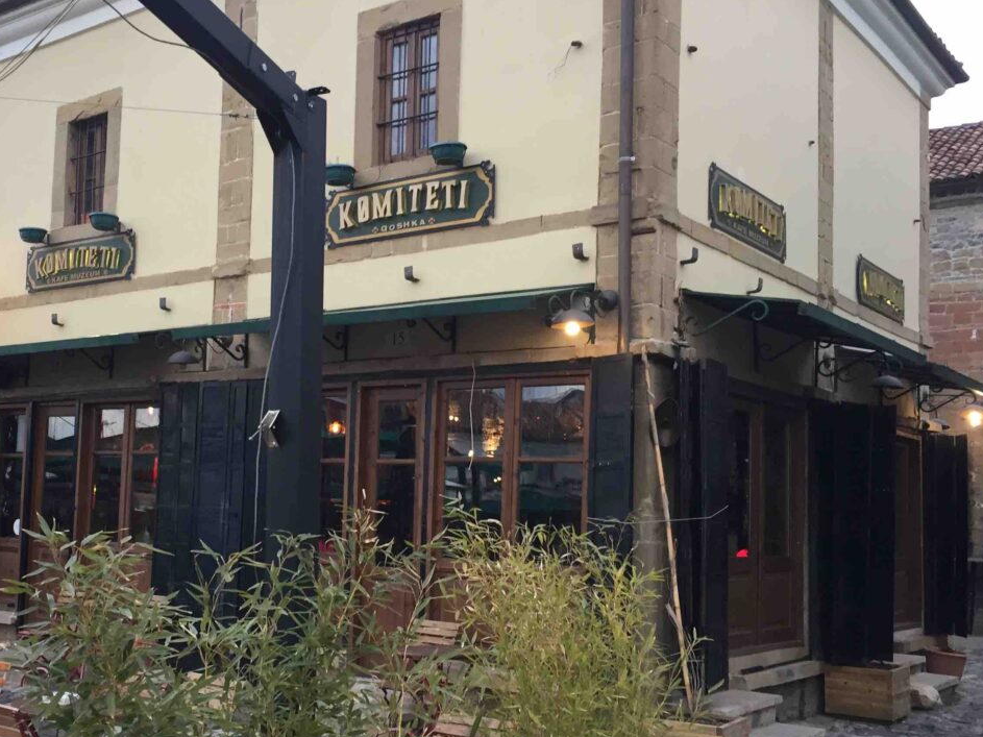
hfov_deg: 44.1
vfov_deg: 34.3
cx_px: 324
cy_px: 416
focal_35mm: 42
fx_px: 1193
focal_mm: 4.15
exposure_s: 1/33
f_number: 2.2
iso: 40
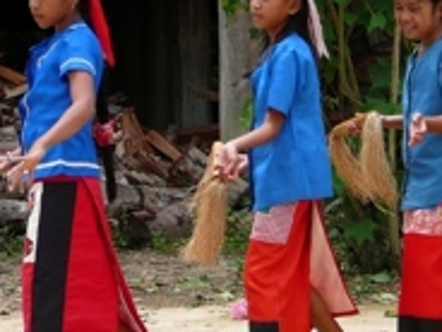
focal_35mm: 189
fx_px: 2413
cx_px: 332
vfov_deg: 7.9
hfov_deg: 10.4
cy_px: 190
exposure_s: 1/400
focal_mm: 13
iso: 80
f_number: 3.8
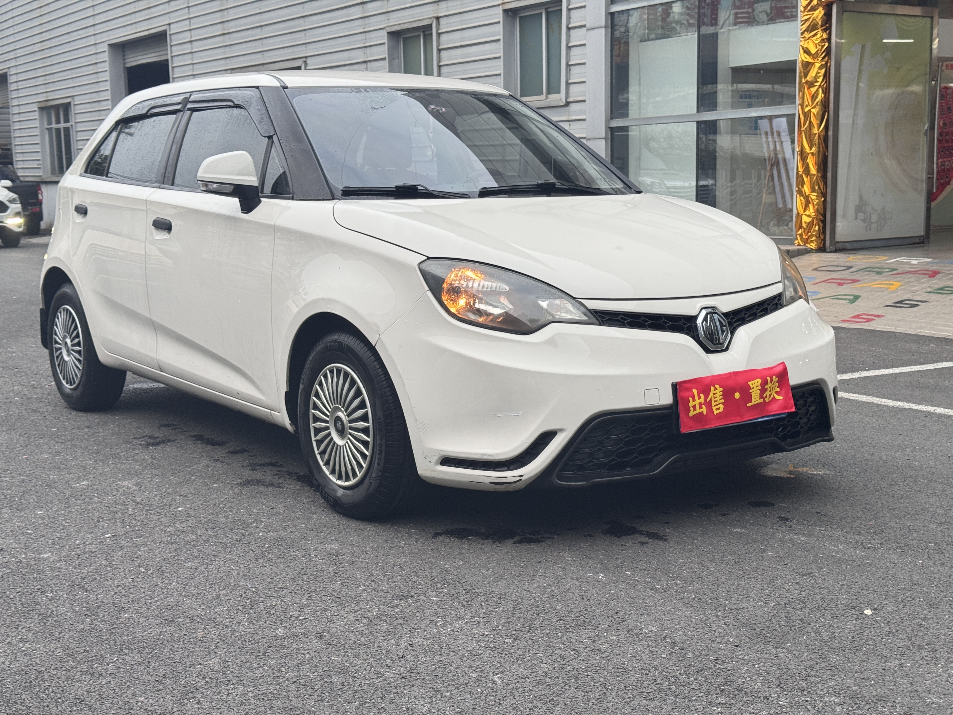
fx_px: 1321
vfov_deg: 30.3
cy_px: 358
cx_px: 476
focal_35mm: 48
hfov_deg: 39.7
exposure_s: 1/66
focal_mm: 6.76
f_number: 1.78
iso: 100
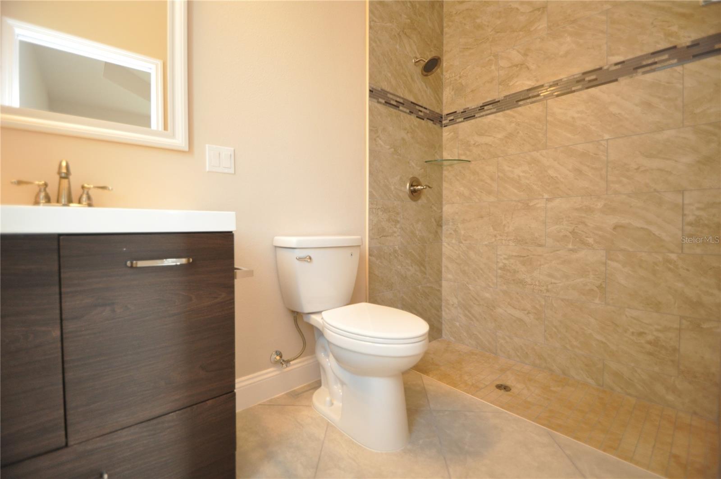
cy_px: 240
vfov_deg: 77.2
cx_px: 360
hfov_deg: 100.5
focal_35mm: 15
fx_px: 300
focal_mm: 10
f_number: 4
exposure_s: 1/60
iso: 800
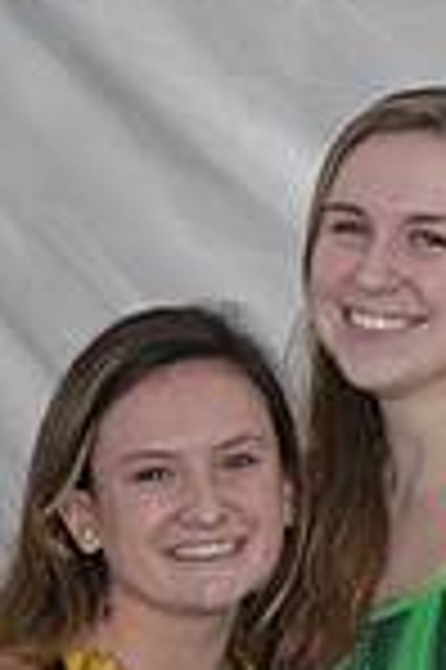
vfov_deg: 2.1
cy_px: 544
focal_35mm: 967
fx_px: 18011
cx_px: 354
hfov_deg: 1.4
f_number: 5.6
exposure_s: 1/60
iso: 2000
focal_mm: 200
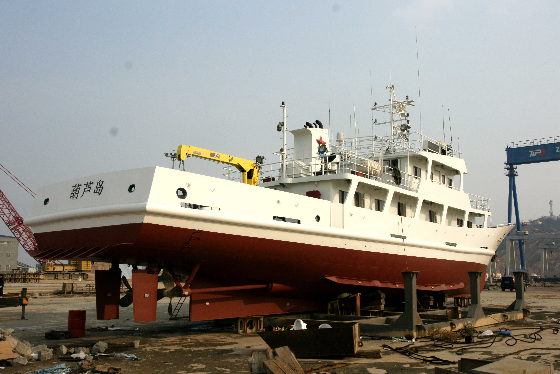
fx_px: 560
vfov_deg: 36.9
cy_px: 187
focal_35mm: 36
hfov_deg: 53.1
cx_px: 280
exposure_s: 1/1250
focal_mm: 24
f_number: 10
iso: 400
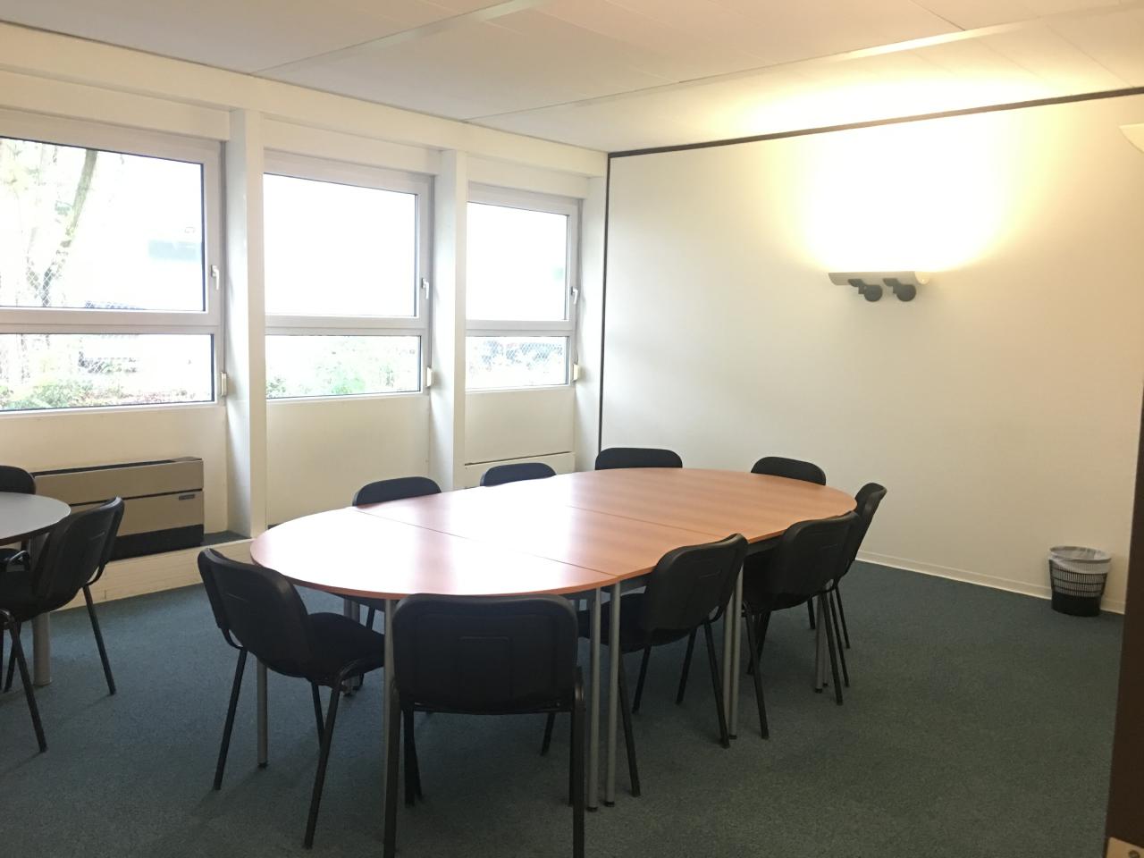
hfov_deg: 61.7
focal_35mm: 29
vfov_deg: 48.2
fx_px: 958
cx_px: 572
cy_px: 429
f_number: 2.2
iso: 100
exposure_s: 1/8
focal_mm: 4.15
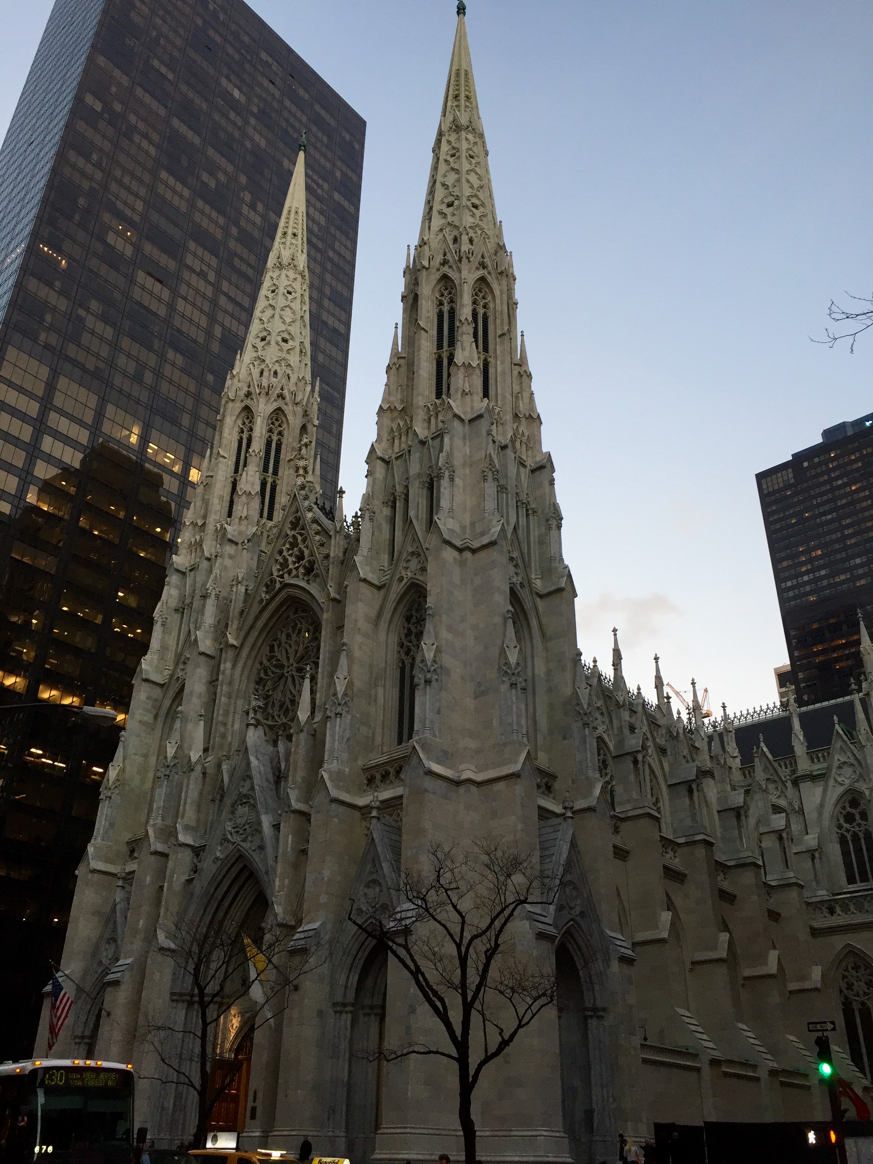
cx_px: 436
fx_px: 975
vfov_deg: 61.7
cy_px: 582
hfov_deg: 48.2
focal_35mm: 29
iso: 32
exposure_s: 1/40
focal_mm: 4.15
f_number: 2.2
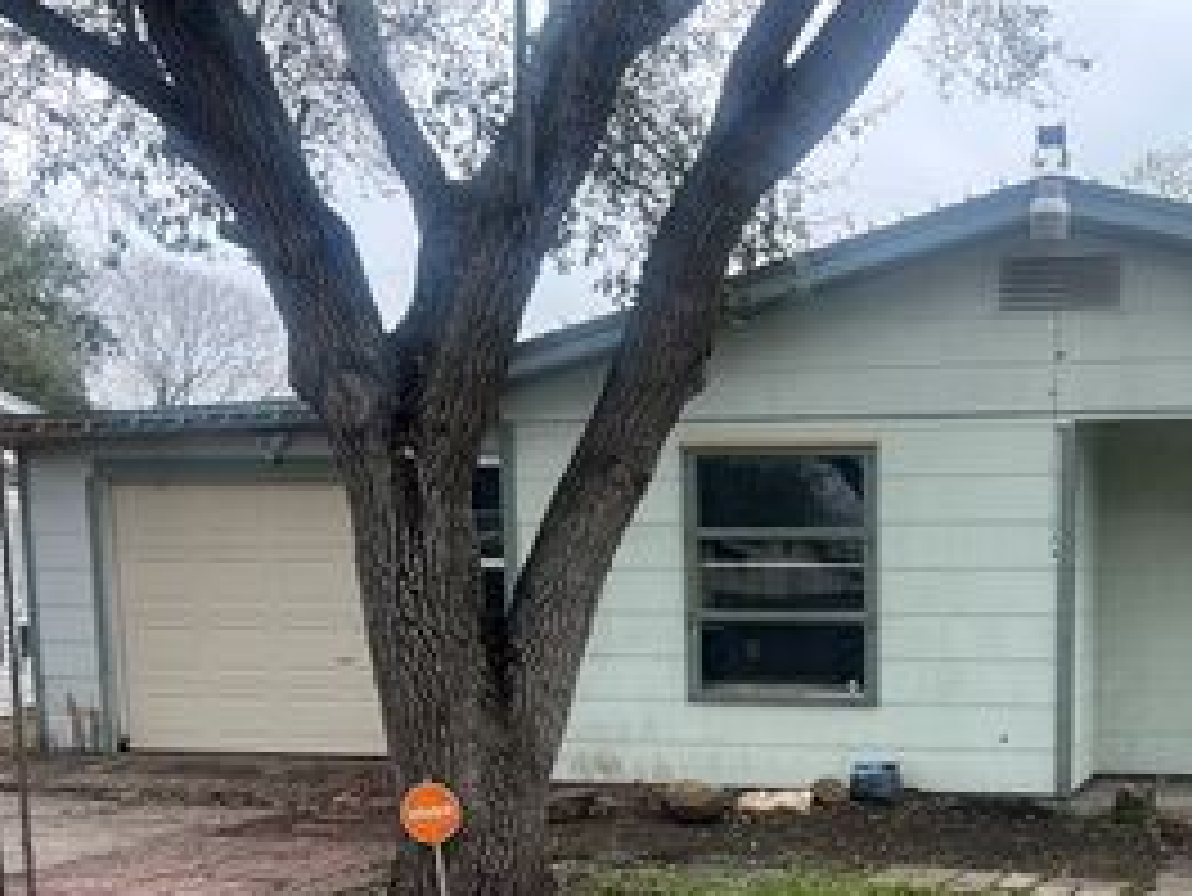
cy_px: 831
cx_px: 949
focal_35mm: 49
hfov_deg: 37.5
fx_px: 1688
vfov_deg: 28.4
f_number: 1.5
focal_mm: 5.7
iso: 50
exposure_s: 1/187
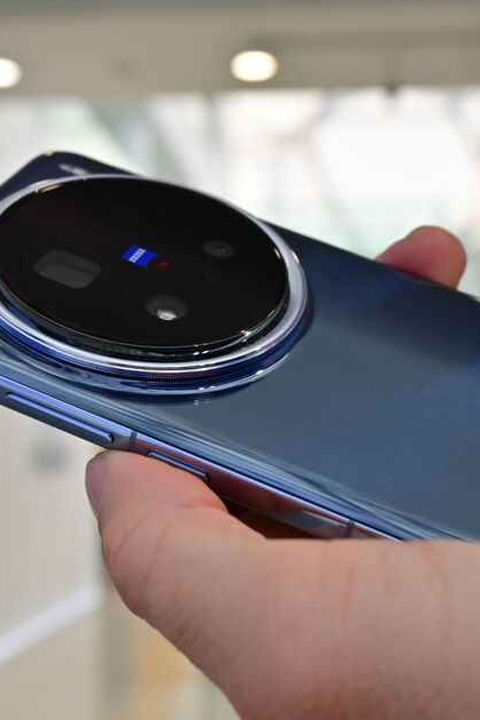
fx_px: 1280
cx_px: 193
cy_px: 363
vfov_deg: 31.4
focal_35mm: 64
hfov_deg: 21.2
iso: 320
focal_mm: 28
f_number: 6.3
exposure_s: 1/160
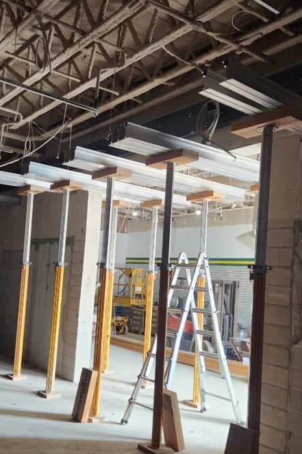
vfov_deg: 51.8
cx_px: 108
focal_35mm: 37
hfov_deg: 35.7
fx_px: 466
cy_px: 248
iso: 500
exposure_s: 1/120
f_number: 1.8
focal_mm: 5.4
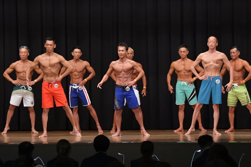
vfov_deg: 9.3
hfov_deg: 14.0
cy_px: 84
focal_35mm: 147
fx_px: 1024
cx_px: 126
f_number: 5.6
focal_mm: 98
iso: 6400
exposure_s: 1/400
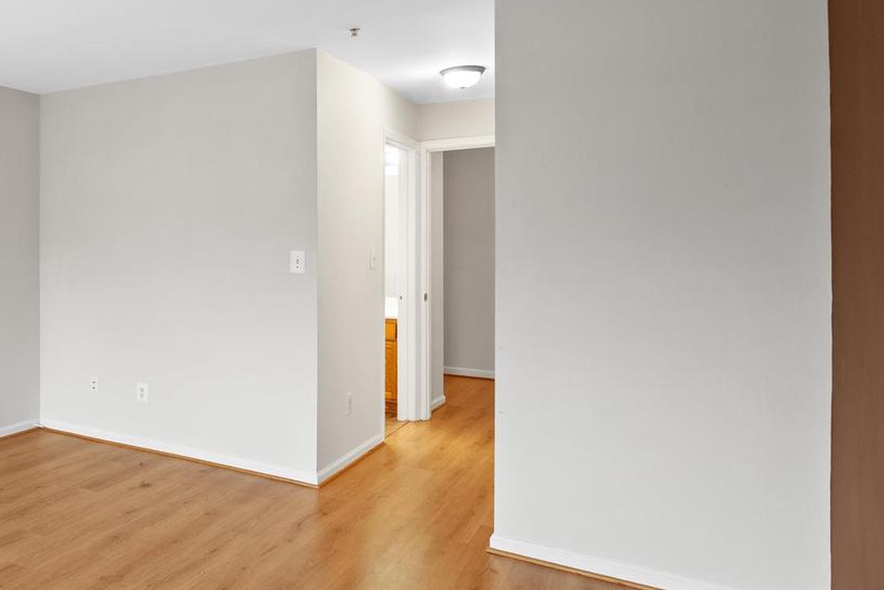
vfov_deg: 46.2
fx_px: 688
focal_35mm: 28
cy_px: 247
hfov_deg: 58.1
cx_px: 124
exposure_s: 1/5
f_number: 8
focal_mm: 16
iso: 800
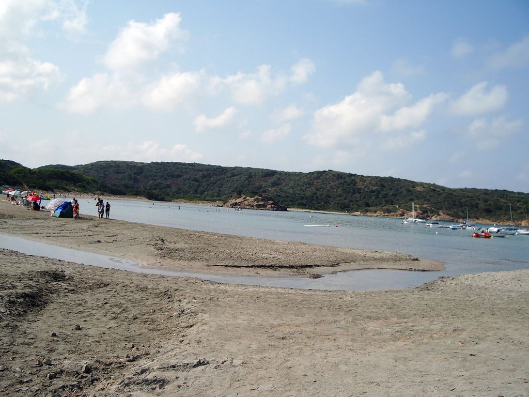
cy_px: 198
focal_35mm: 35
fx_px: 535
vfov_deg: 40.7
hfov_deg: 52.6
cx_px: 264
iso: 50
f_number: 4.3
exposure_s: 1/640
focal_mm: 5.8
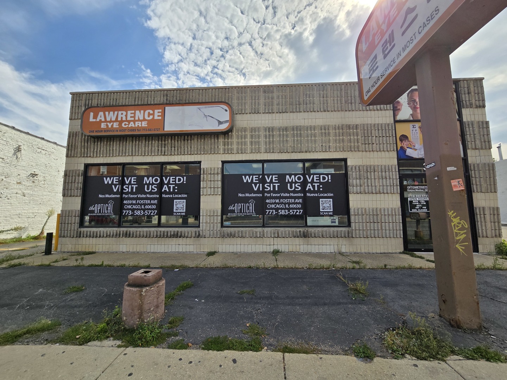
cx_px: 254
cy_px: 190
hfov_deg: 106.2
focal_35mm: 13
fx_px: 190
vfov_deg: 89.9
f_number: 2.2
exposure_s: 1/3126
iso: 50
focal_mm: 2.2
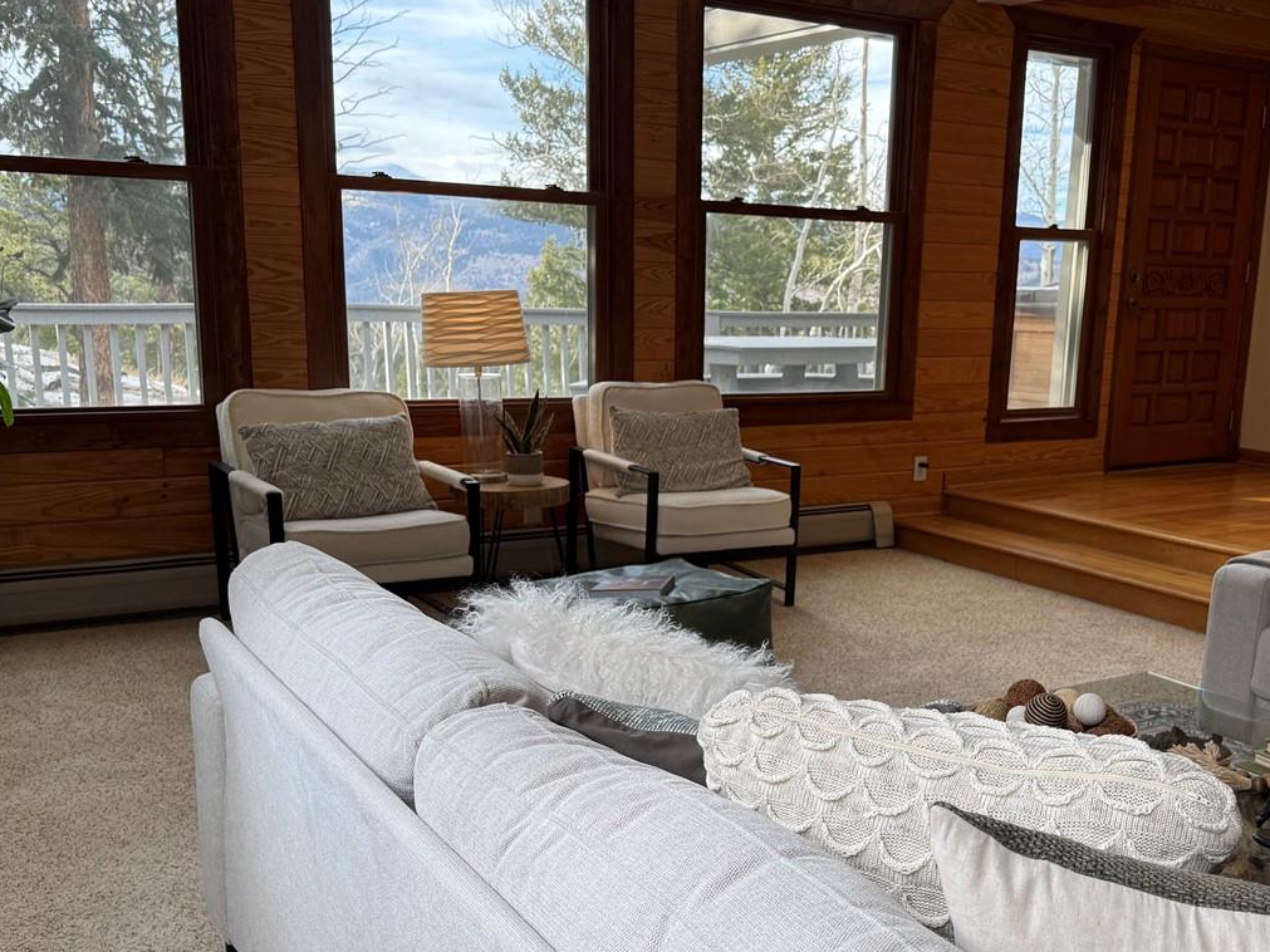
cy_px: 602
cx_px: 790
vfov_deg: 37.5
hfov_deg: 48.5
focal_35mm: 38
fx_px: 1394
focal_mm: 6.76
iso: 64
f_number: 1.78
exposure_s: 1/195
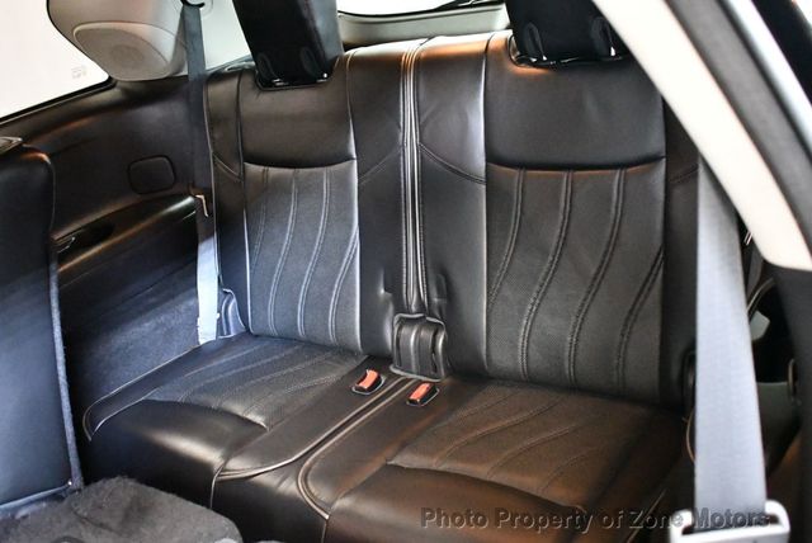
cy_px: 272
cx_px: 406
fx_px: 813
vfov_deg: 36.9
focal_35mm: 36
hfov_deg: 53.1
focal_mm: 18
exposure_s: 1/40
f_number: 3.5
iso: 12800
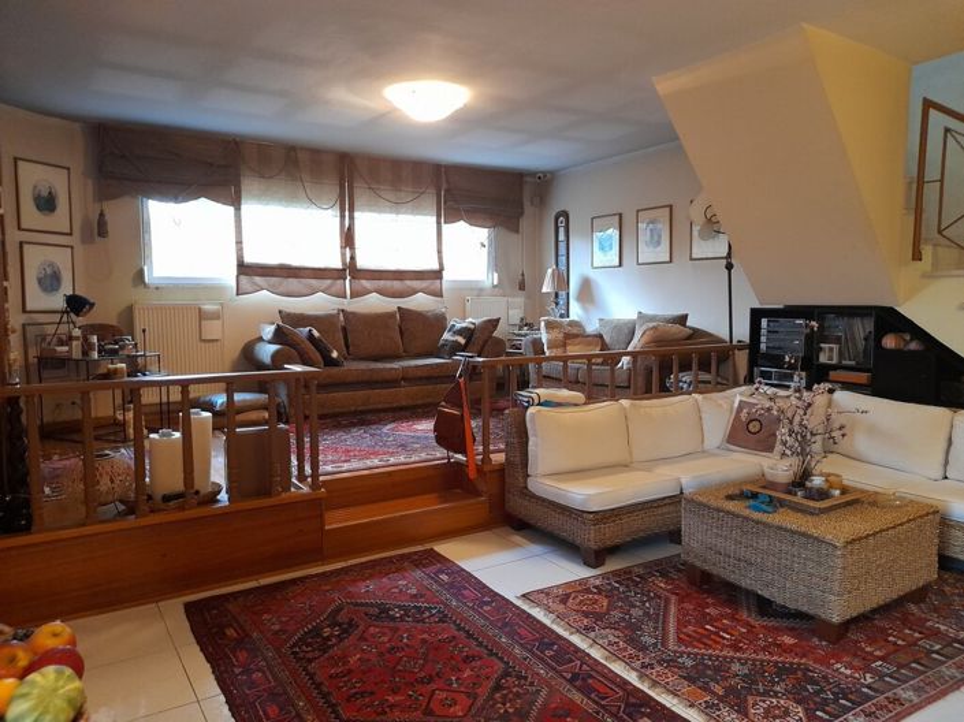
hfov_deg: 69.4
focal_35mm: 25
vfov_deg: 54.8
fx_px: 696
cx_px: 482
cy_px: 361
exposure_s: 1/25
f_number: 2
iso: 500
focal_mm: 4.6
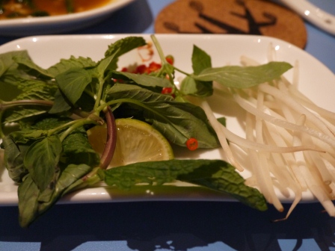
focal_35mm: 40
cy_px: 126
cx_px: 168
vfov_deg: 36.0
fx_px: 387
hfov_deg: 46.8
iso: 1600
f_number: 4.4
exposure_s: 1/25
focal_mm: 20
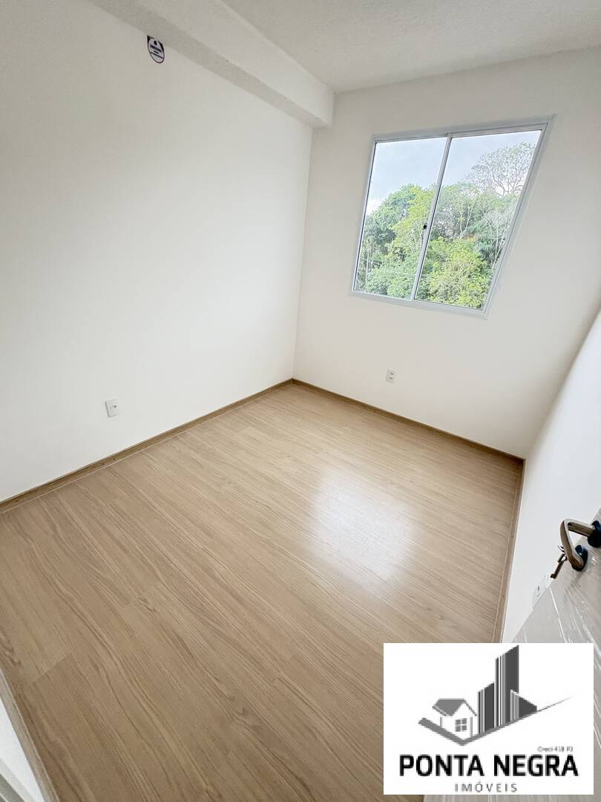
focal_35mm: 14
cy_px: 401
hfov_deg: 85.7
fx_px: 324
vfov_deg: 102.1
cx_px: 300
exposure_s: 1/60
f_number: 2.2
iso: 320
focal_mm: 2.22
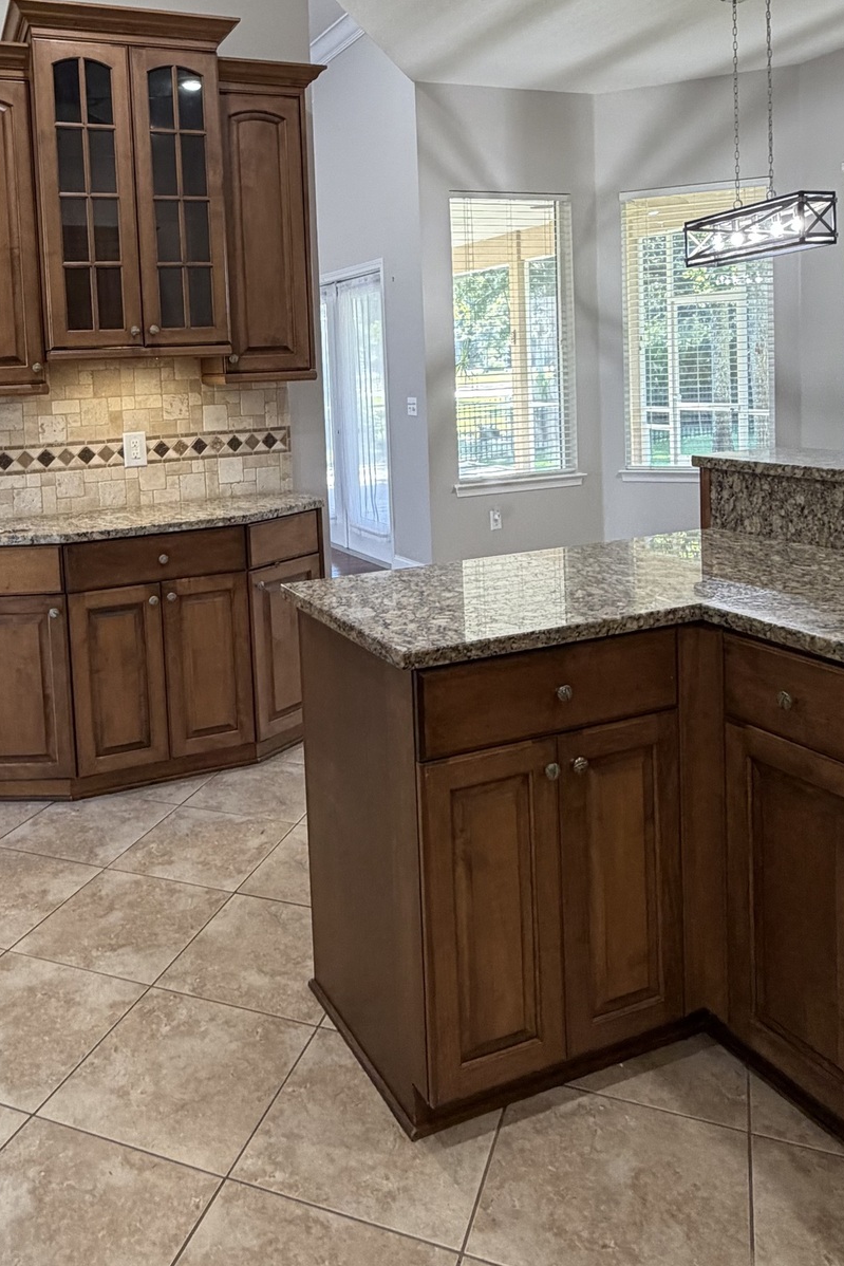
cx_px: 301
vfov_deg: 64.0
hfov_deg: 45.9
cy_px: 439
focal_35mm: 28
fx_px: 984
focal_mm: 2.22
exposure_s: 1/60
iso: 250
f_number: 2.2
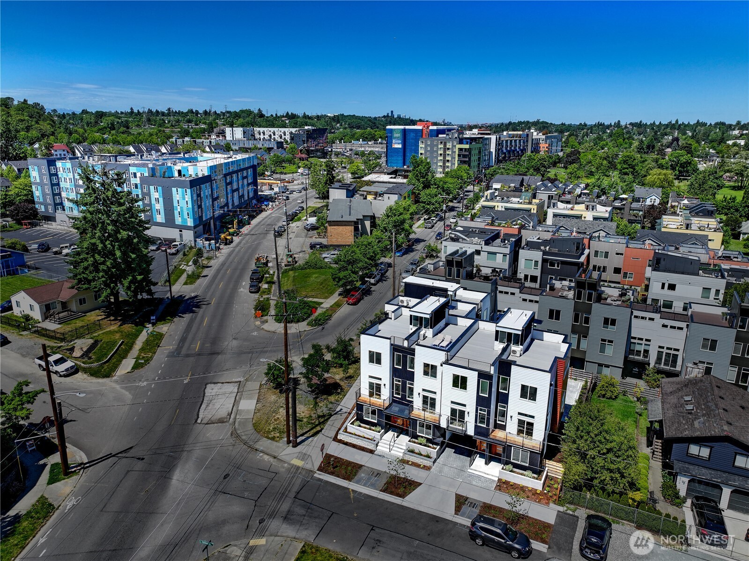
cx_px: 374
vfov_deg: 56.8
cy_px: 280
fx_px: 519
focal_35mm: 24
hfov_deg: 71.6
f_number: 2.8
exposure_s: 1/2000
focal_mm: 12.3
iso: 100
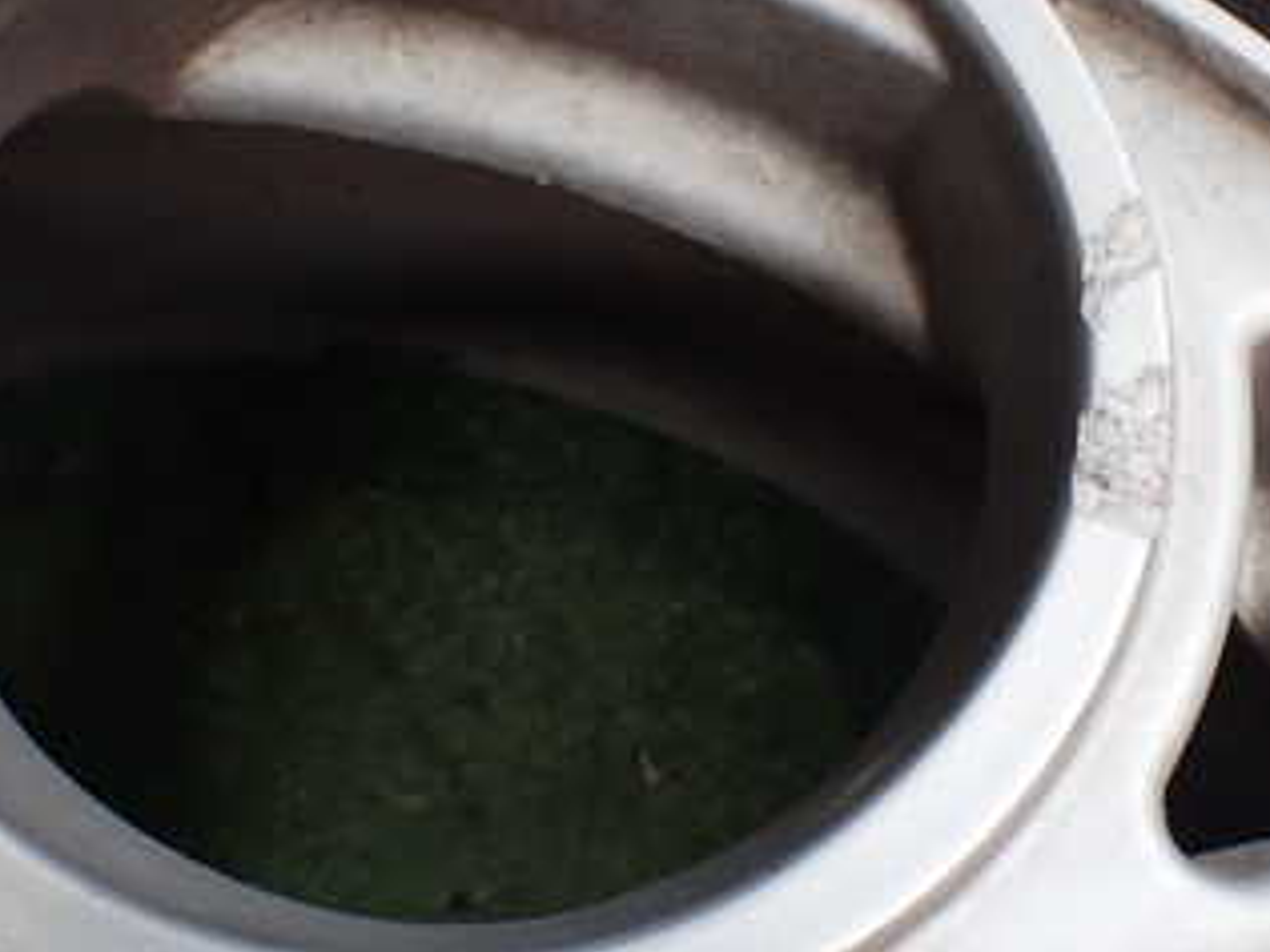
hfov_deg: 33.7
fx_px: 2091
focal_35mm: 57
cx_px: 739
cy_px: 446
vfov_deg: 25.7
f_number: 2.3
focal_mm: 5.4
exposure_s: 1/125
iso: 125
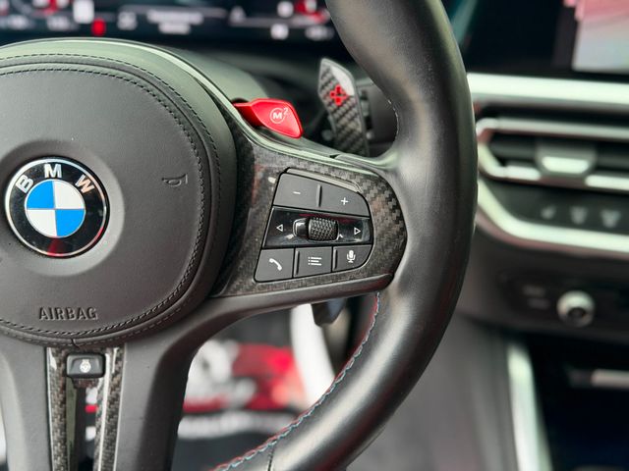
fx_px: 872
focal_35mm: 48
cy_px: 236
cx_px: 314
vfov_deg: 30.3
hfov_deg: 39.7
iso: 200
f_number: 1.78
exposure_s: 1/190
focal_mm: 6.76
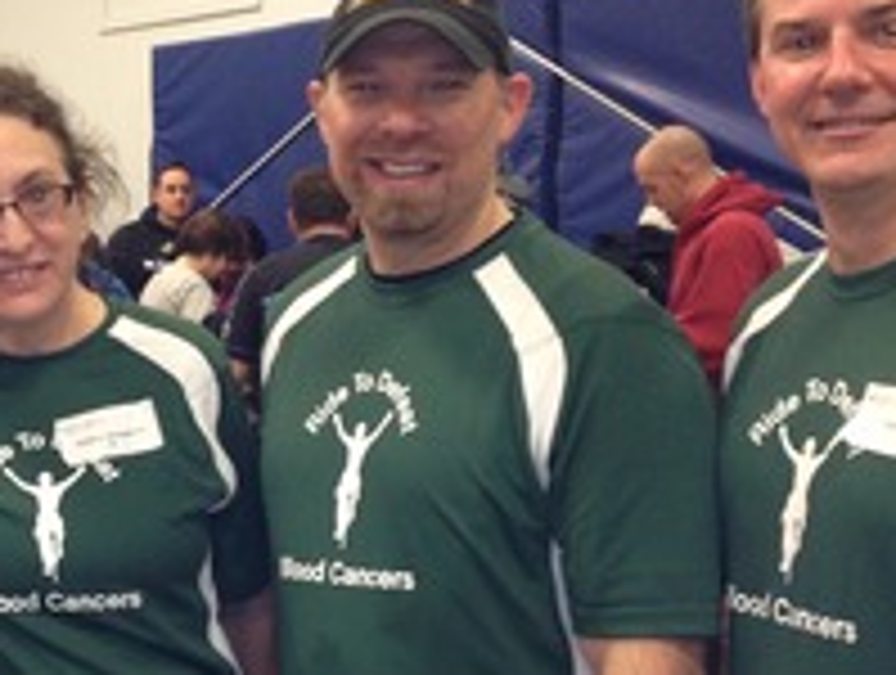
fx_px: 2049
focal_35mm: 79
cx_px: 50
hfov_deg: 23.8
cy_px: 414
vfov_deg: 18.7
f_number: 2.4
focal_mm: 4.28
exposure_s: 1/20
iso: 160
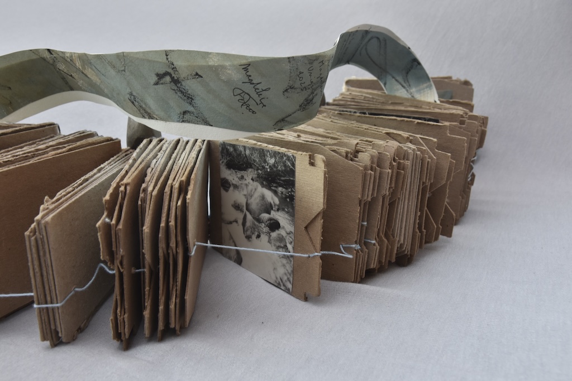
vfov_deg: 43.6
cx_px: 286
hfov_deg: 61.9
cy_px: 190
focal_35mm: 30
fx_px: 477
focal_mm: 20
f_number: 7.1
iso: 320
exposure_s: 1/13
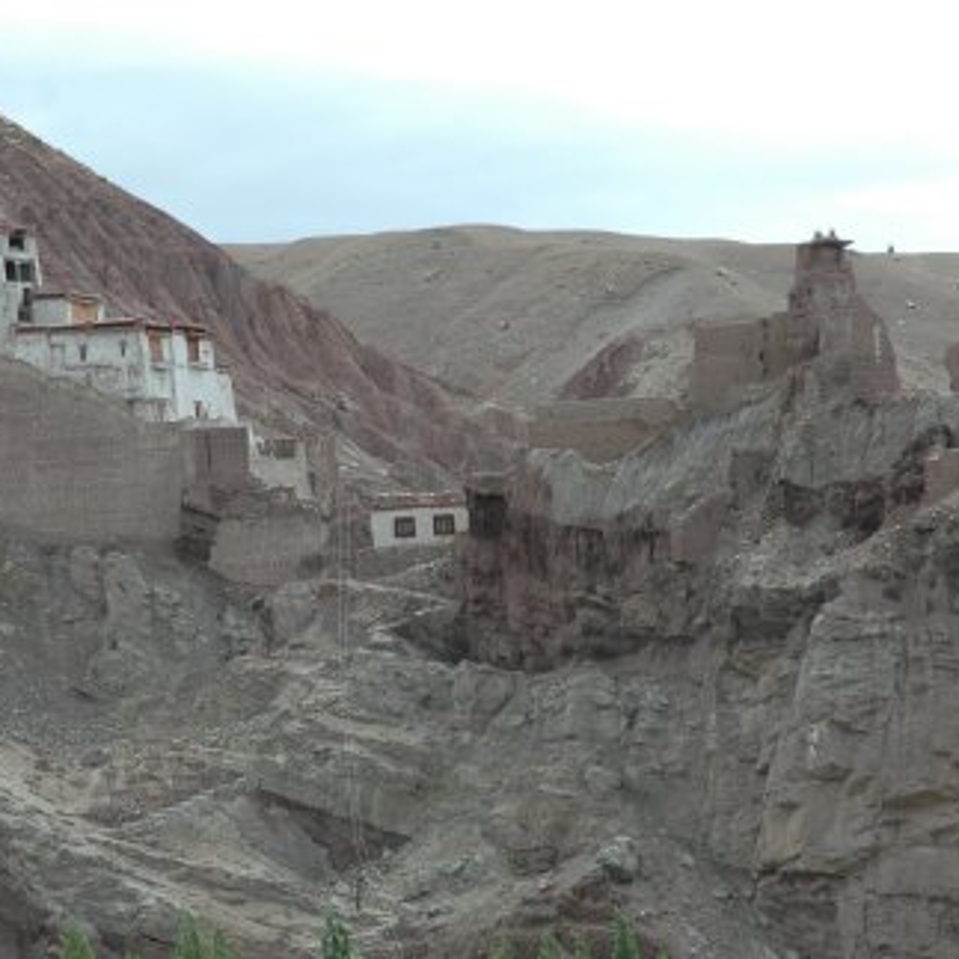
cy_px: 603
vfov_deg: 8.8
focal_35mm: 199
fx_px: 6237
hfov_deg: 8.8
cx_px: 549
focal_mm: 70
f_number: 9
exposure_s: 1/250
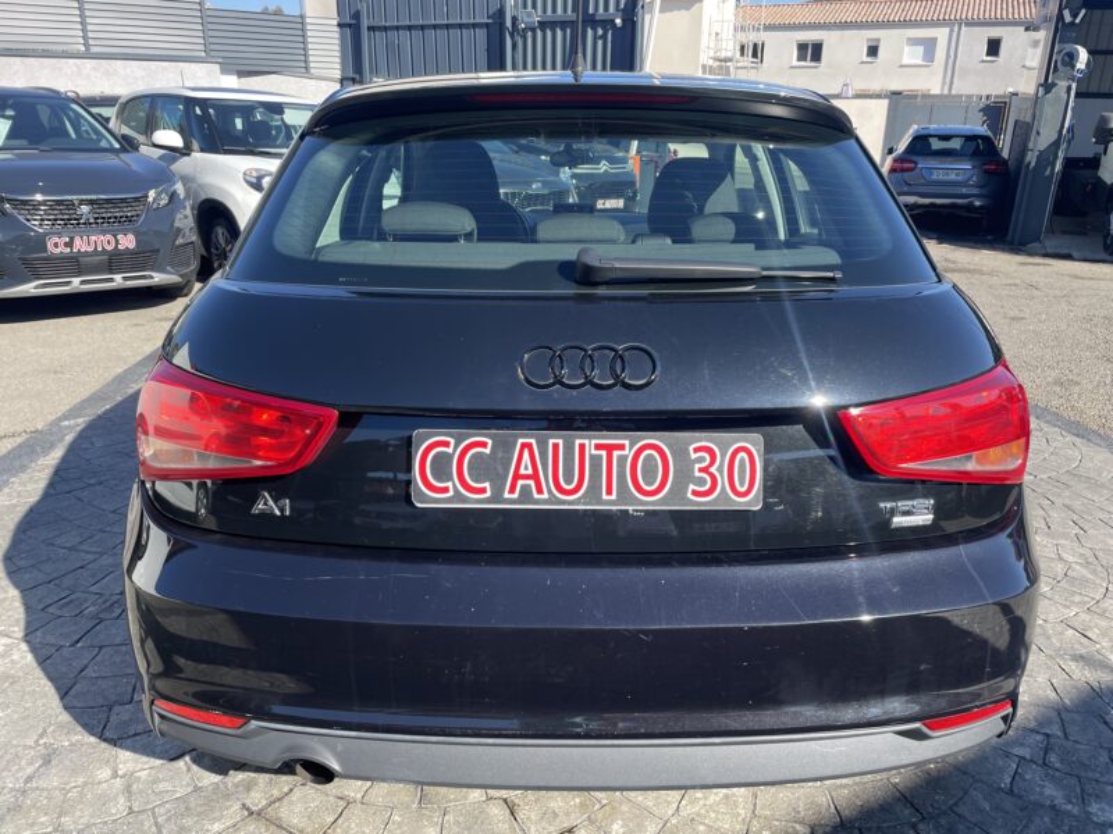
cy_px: 417
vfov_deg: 53.1
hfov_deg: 67.3
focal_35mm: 26
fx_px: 836
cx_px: 556
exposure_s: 1/868
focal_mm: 4.2
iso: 32
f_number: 1.6
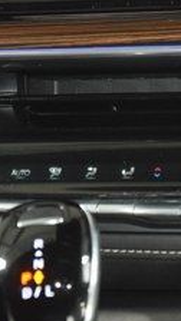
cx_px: 158
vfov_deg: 10.4
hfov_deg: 5.9
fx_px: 1766
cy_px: 51
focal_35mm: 207
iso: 3200
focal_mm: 46
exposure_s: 1/30
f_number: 4.5
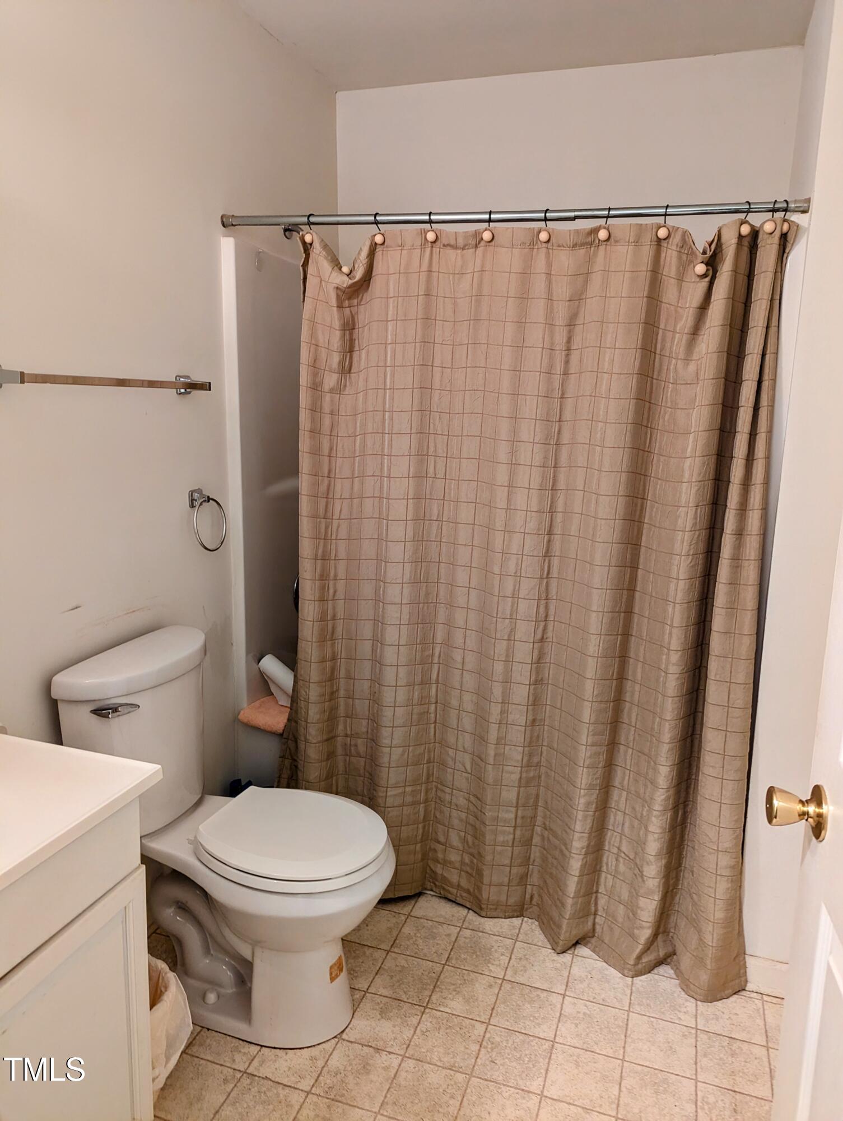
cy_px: 560
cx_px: 422
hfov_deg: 56.9
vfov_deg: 71.5
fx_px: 778
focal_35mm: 24
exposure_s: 1/24
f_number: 1.85
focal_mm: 6.81
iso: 254
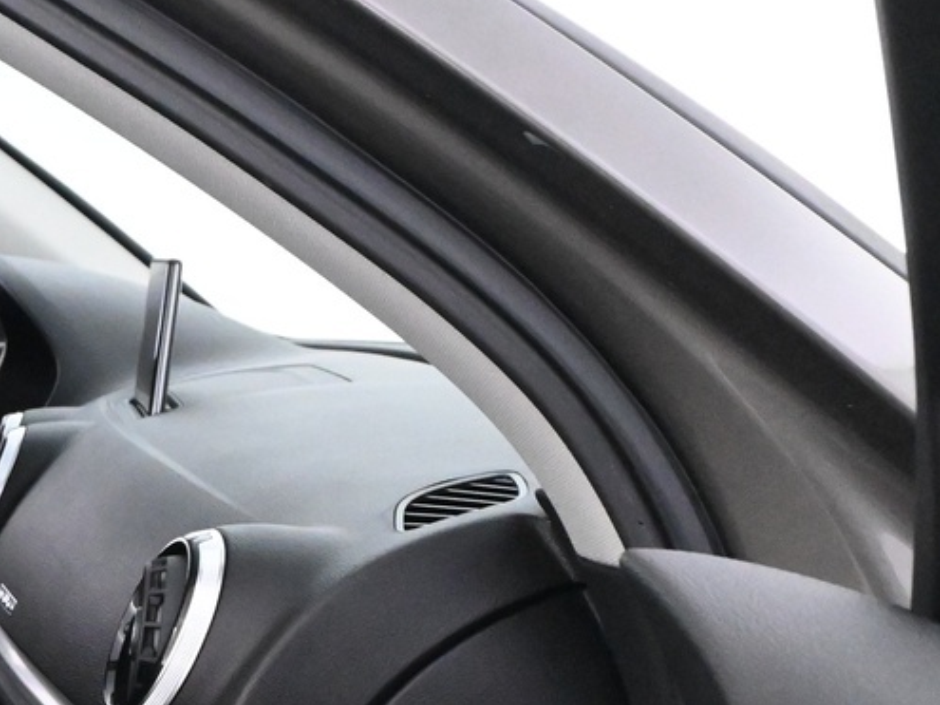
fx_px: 2308
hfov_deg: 19.7
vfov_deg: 16.8
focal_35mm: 85
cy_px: 770
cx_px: -499
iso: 7200
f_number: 6.3
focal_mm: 18
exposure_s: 1/30
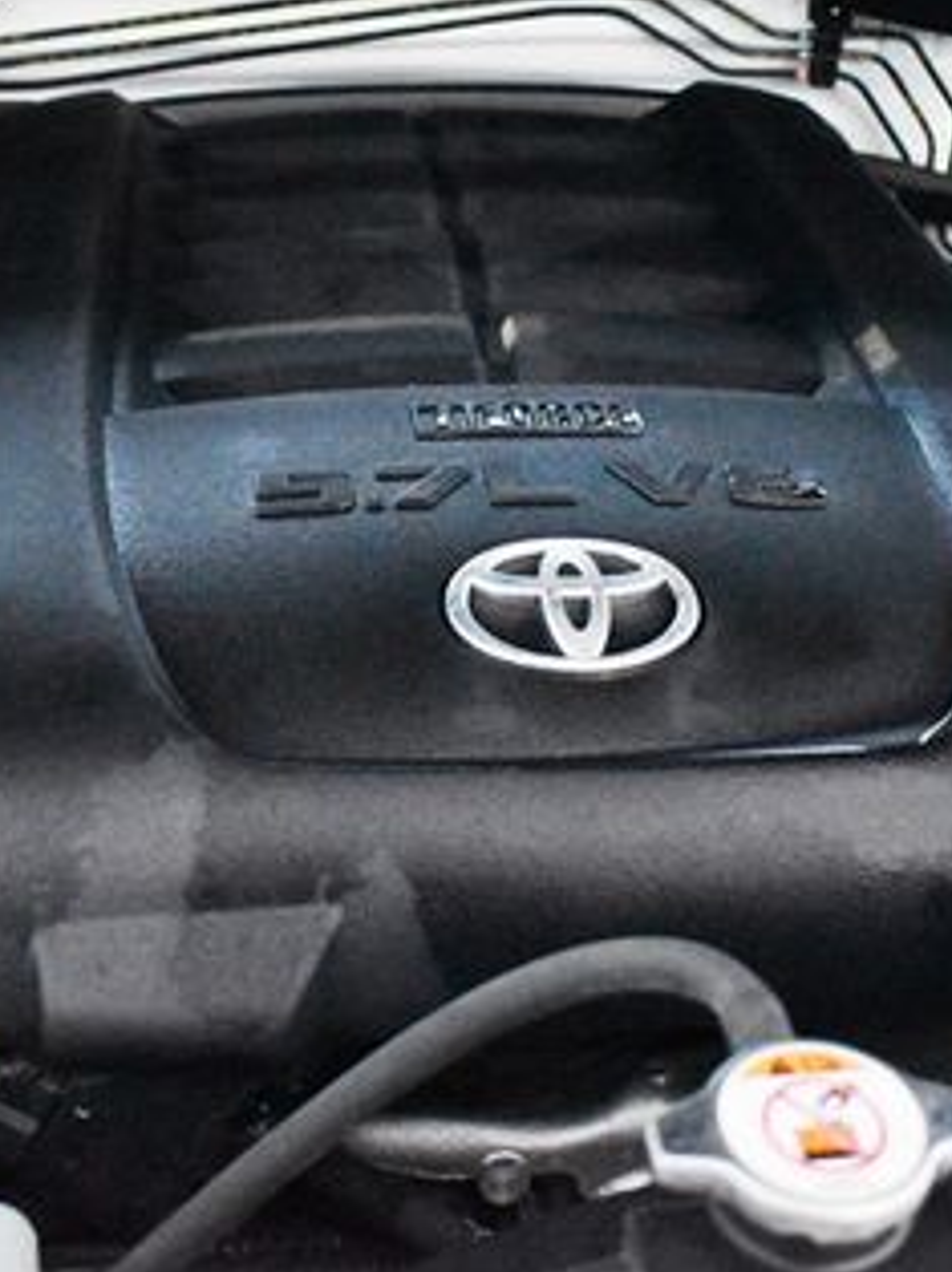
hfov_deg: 27.5
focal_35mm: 53
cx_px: 405
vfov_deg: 36.0
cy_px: 464
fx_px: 1946
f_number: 3.5
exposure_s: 1/125
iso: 7200
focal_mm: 18
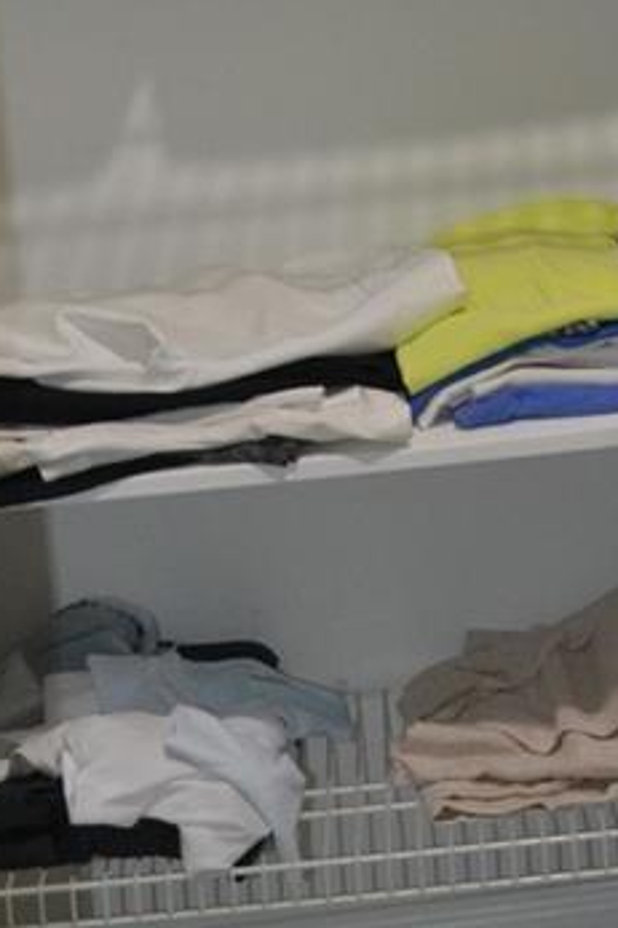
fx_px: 2938
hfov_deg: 11.6
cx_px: 882
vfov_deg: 17.5
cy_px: -32
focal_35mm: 114
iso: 720
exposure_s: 1/60
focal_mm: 22
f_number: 4
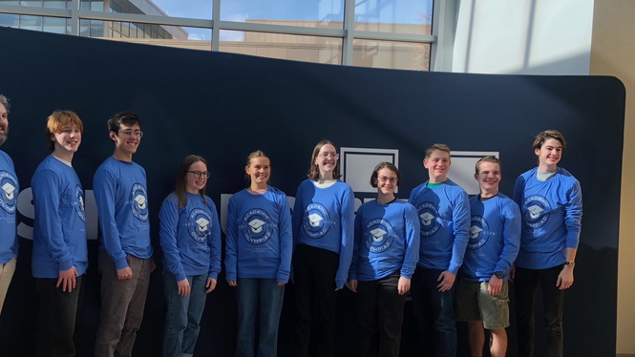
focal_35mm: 47
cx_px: 273
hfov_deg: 43.6
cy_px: 245
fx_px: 791
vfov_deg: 25.3
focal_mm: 3.99
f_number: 1.8
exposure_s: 1/120
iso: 40
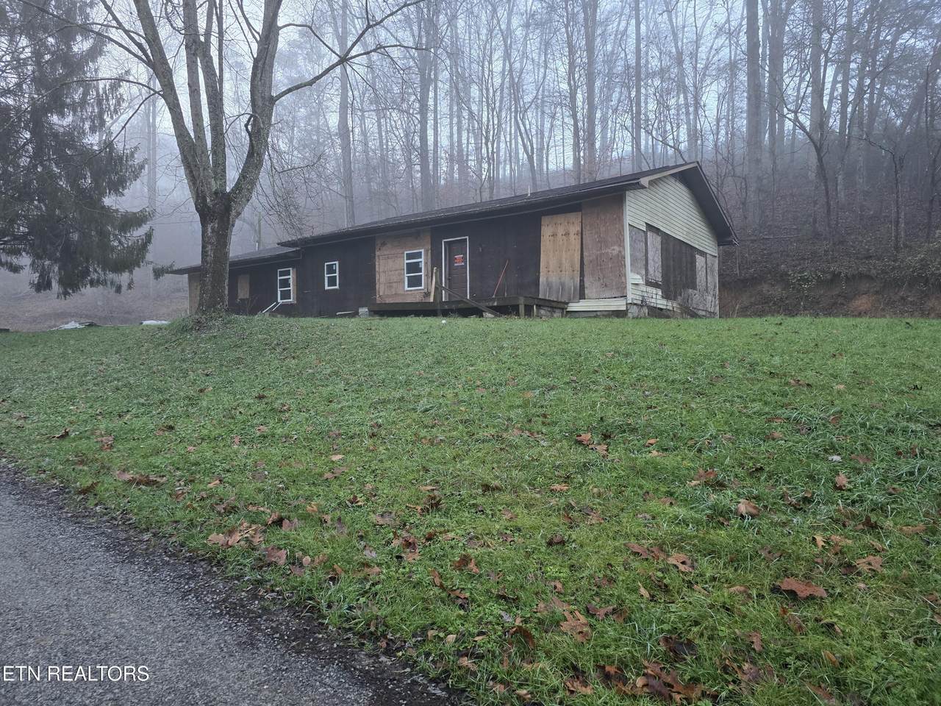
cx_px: 470
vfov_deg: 58.9
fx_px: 625
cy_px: 353
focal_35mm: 23
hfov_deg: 73.9
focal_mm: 6.3
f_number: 1.7
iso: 400
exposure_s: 1/120
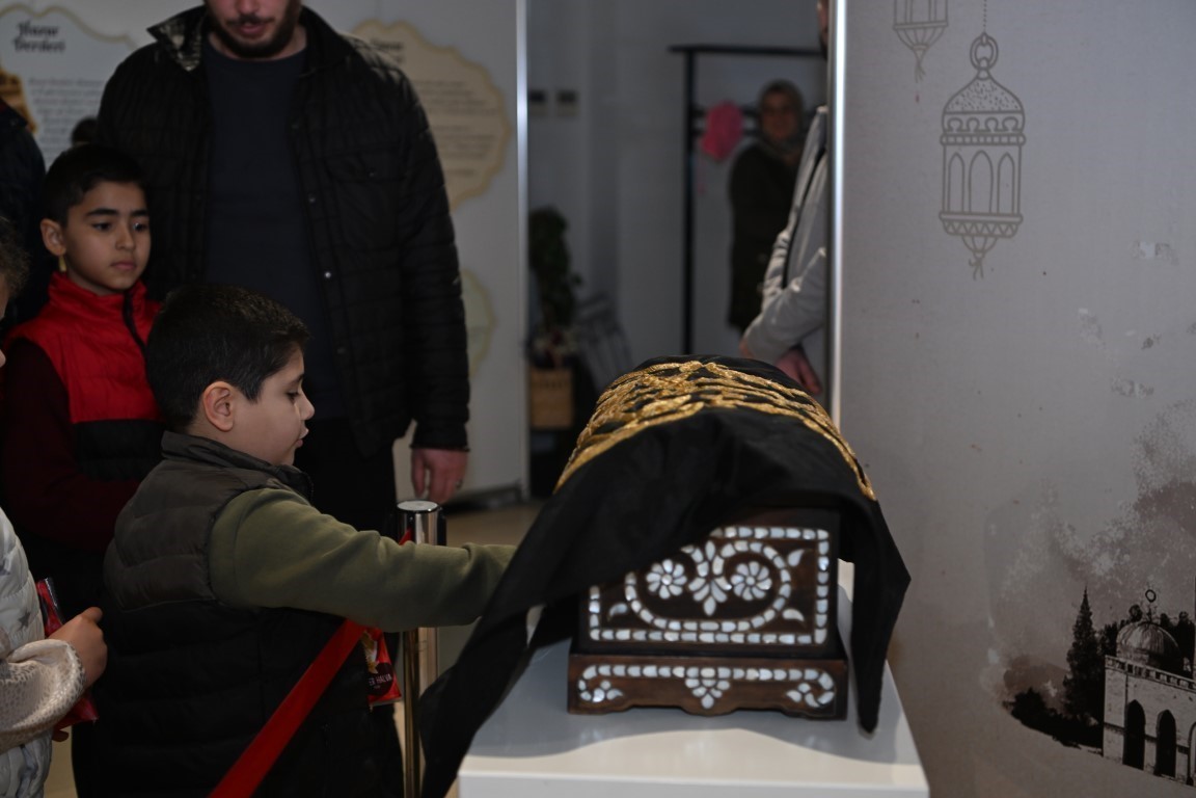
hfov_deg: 39.6
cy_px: 399
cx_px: 598
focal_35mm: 50
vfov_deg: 27.0
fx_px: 1661
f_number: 2.8
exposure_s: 1/200
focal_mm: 50
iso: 800
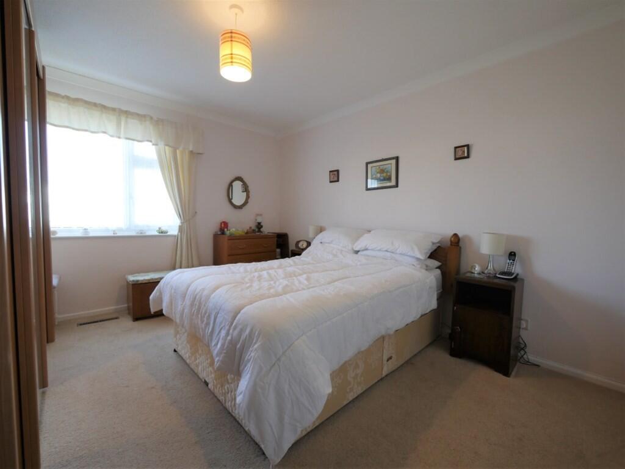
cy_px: 234
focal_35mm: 14
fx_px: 253
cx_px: 312
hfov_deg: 102.0
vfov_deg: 85.7
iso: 320
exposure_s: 1/60
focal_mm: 7
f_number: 4
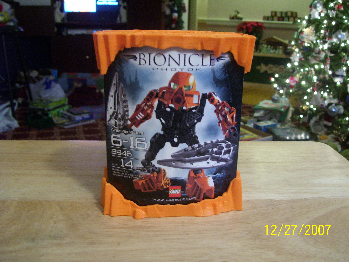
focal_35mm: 37
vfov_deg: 38.7
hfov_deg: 50.1
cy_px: 131
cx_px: 174
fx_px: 373
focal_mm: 6
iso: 160
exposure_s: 1/8
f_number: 2.7
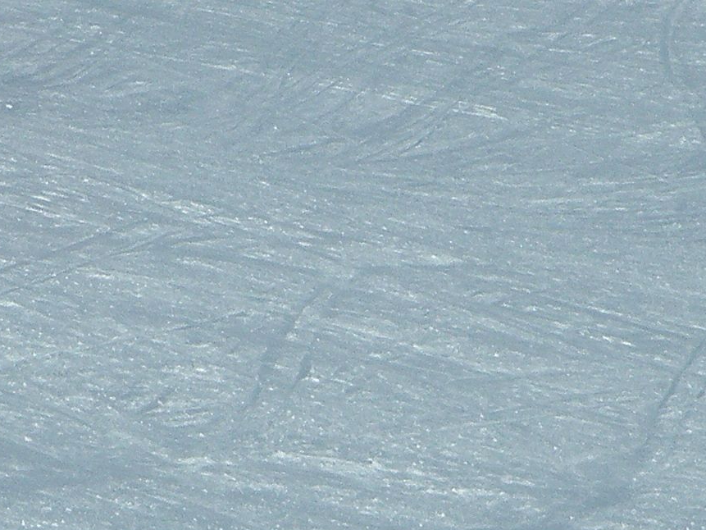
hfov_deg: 4.3
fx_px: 9424
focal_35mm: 462
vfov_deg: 3.2
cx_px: 385
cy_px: 833
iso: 64
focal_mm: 19.38
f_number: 5.6
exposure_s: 1/640
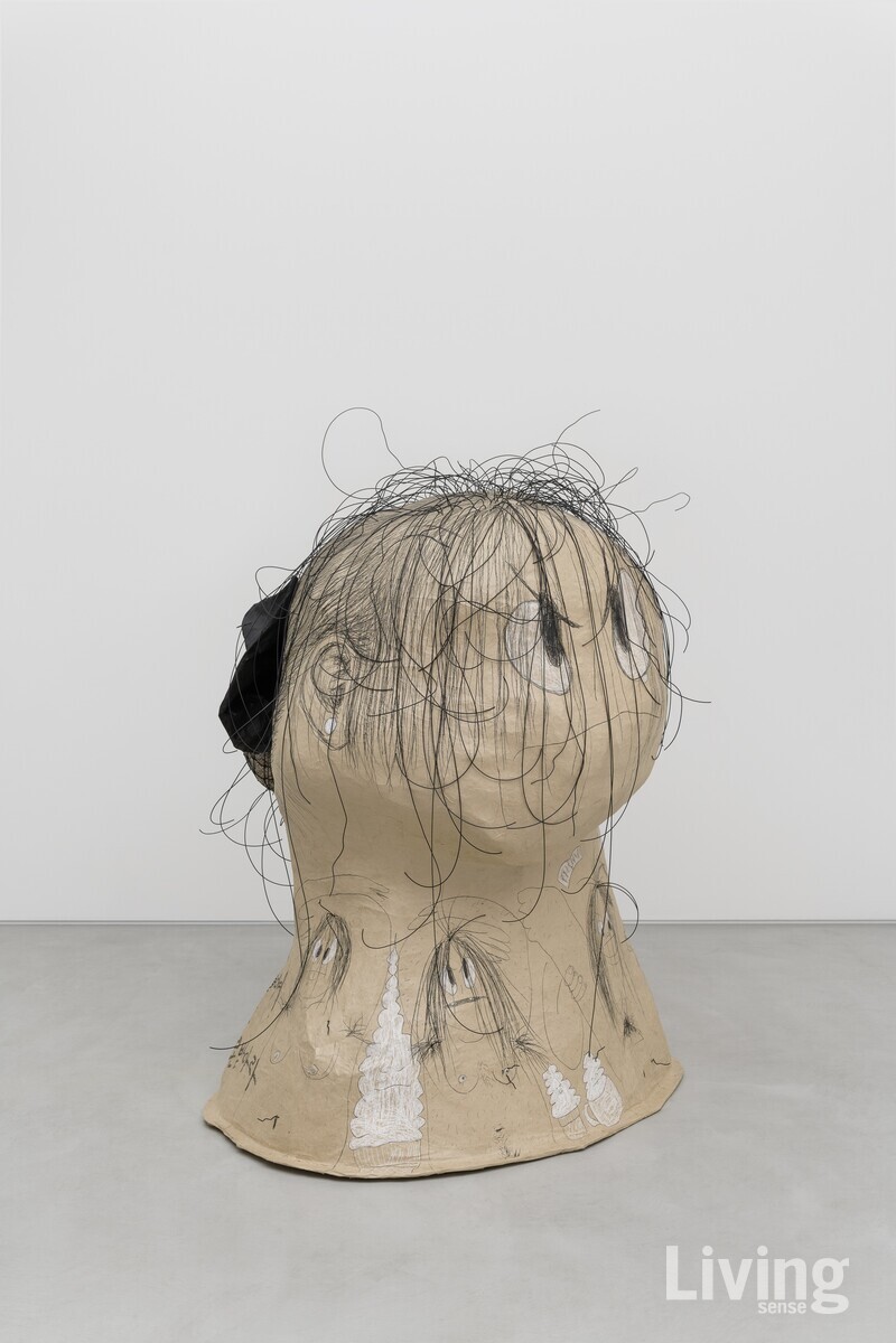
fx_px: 1419
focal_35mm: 38
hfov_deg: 35.1
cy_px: 672
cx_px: 448
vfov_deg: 50.7
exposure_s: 1/125
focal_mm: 38
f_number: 9
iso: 100
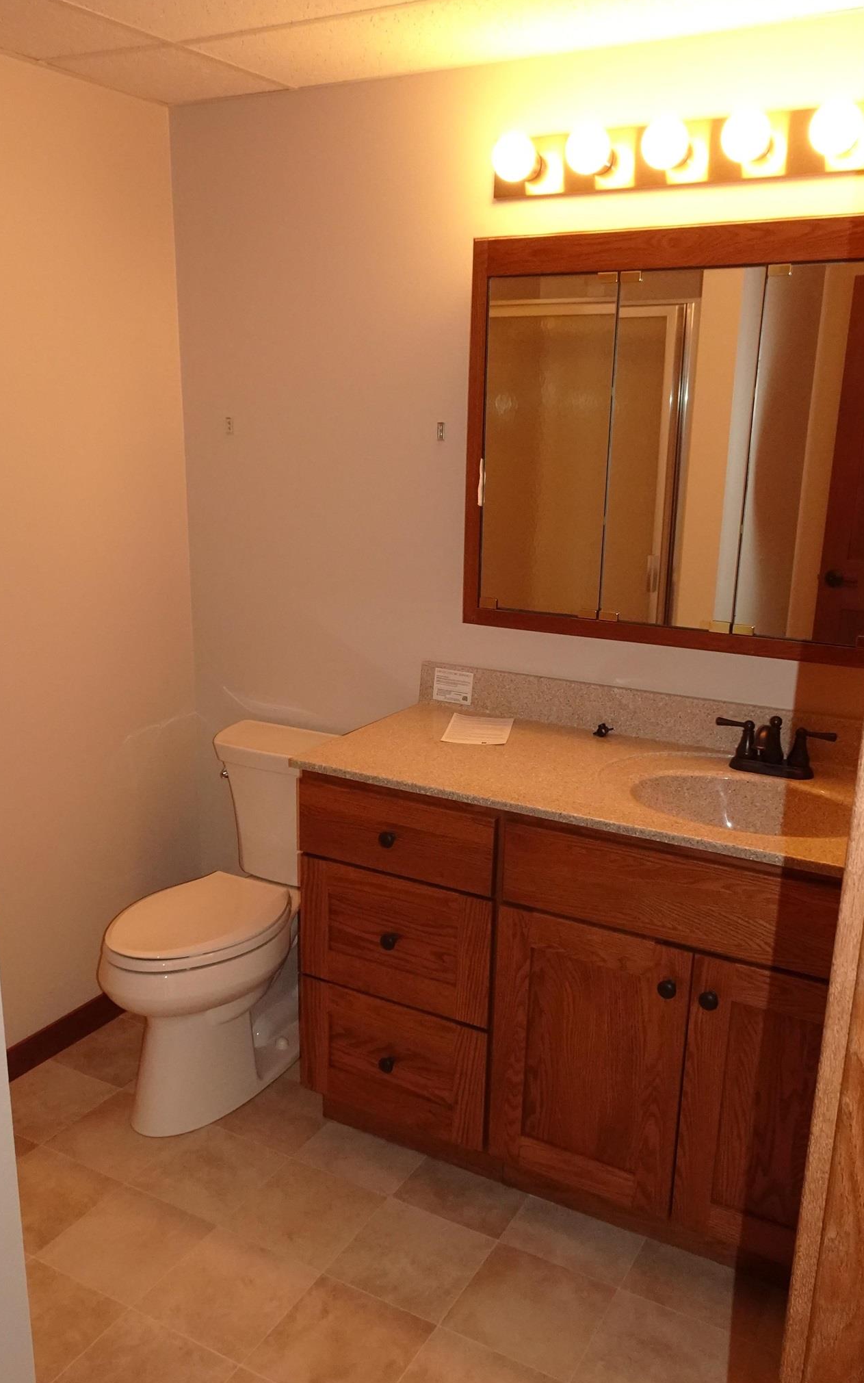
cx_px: 409
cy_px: 729
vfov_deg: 64.6
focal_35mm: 29
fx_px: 1093
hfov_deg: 43.1
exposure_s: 1/30
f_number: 3.5
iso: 400
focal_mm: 4.25
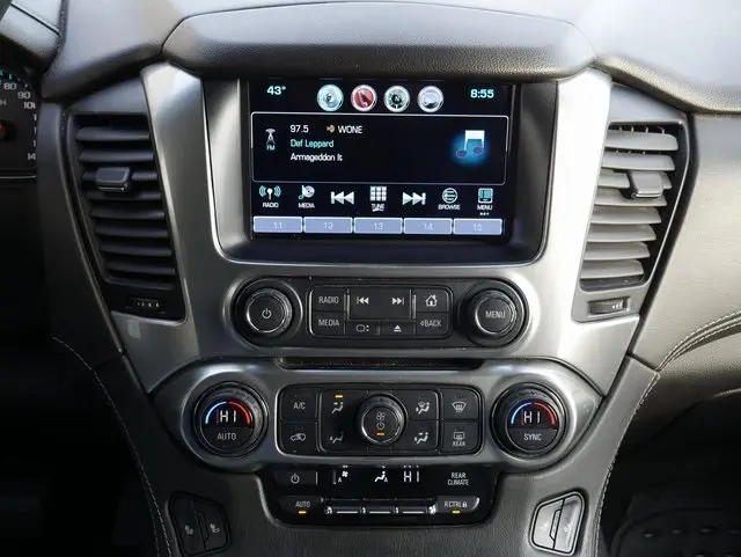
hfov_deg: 48.9
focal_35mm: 38
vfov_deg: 37.8
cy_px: 278
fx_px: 814
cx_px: 370
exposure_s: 1/60
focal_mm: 19
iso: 400
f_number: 5
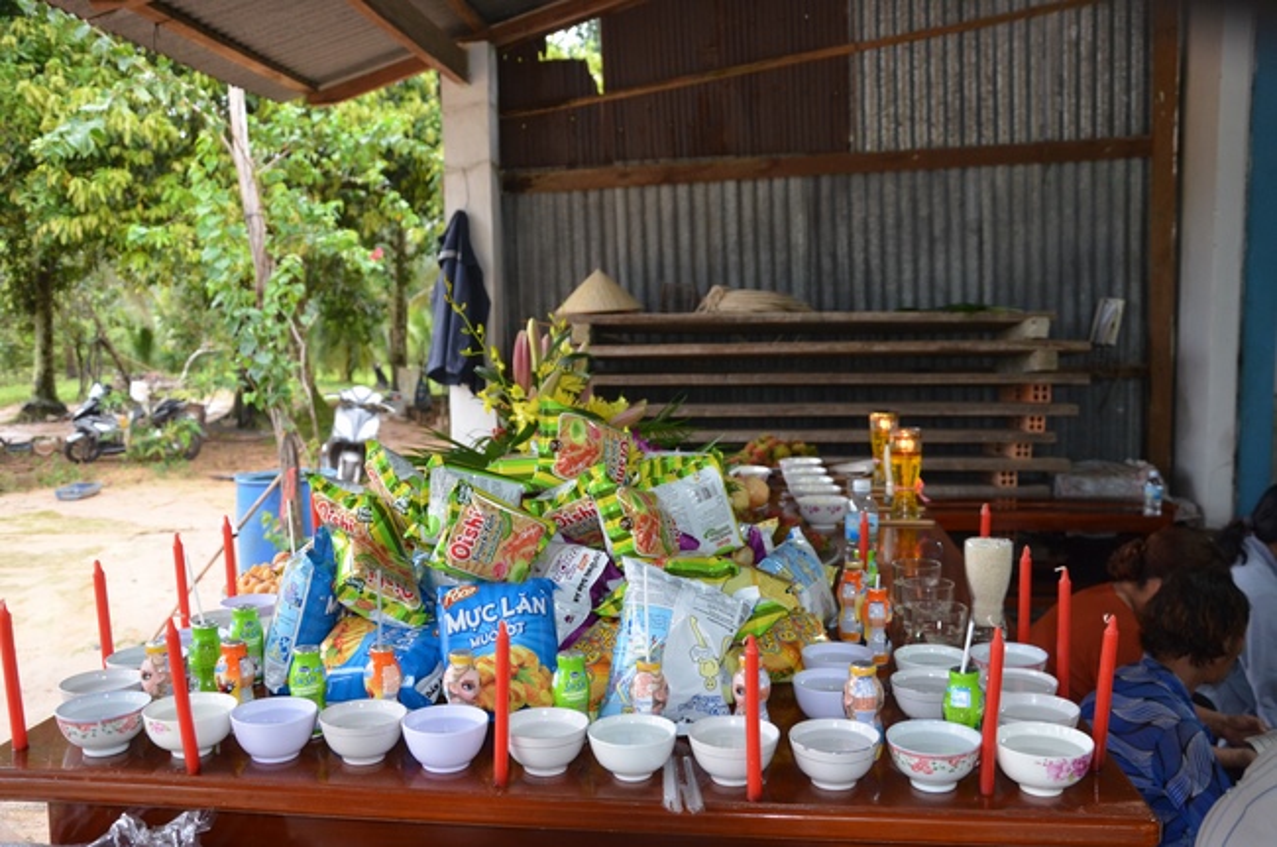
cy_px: 424
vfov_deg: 39.8
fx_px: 1169
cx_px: 638
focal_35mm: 33
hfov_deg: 57.3
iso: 1000
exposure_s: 1/125
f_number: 5
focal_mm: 22
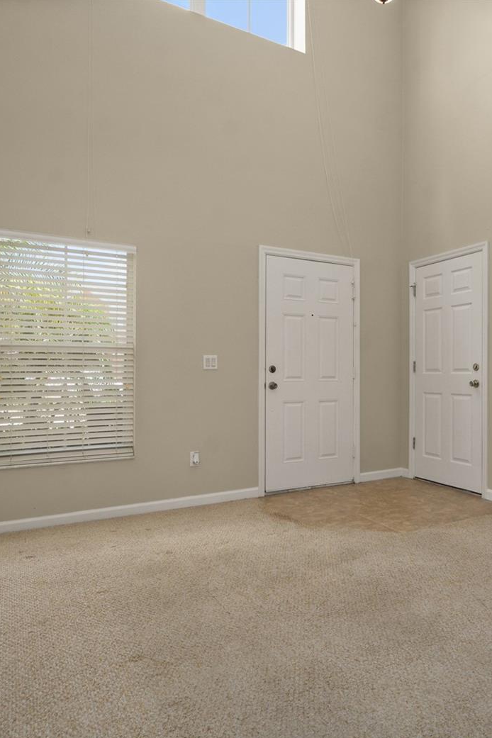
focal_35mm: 23
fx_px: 471
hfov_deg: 54.3
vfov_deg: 76.1
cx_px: 315
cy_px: 374
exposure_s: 1/5
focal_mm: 10
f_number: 8
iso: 200
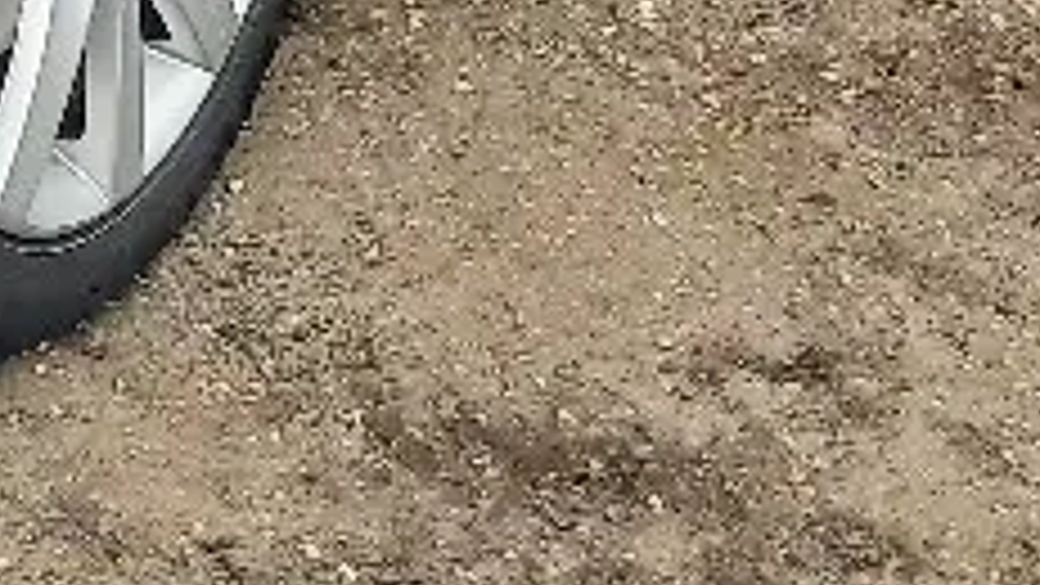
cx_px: -428
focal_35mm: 118
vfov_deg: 8.9
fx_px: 3254
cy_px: -1017
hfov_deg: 16.8
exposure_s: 1/100
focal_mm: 4.6
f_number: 2
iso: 32
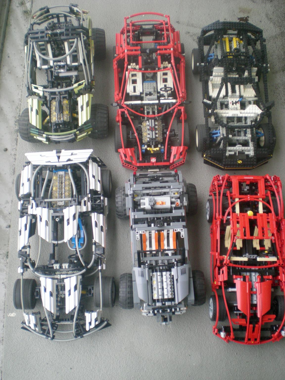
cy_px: 190
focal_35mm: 38
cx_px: 142
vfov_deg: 49.0
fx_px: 417
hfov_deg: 37.7
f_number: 3.1
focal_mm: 6.3
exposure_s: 1/43.1
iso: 200
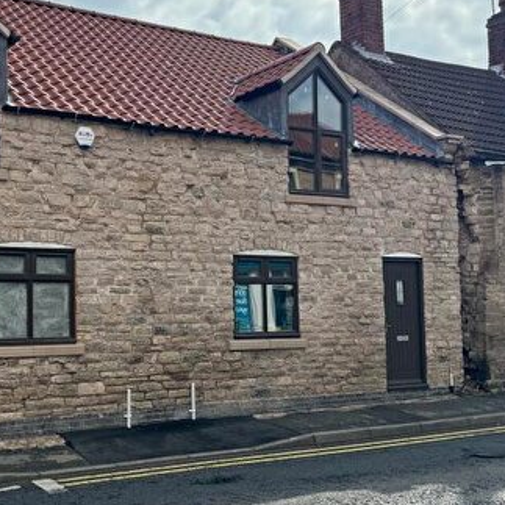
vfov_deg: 36.8
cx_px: 108
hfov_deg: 35.7
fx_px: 759
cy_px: 252
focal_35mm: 46
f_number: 1.78
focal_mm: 6.76
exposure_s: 1/3413
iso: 80
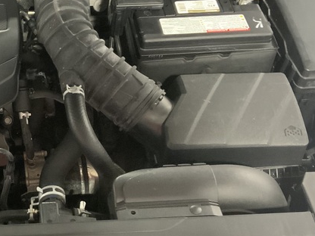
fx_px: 610
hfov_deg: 27.2
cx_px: -4
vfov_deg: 21.9
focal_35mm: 67
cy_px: 125
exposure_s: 1/30
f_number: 1.8
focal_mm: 3
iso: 400
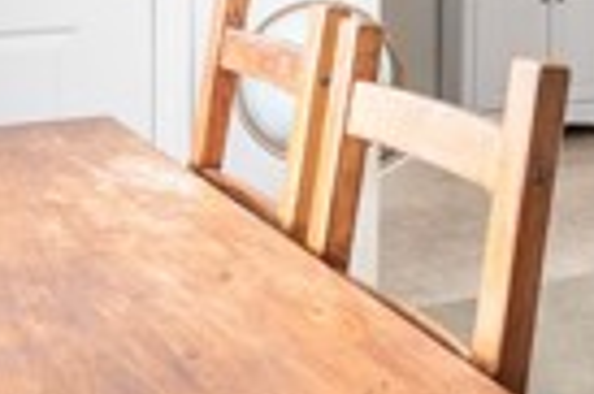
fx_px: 1154
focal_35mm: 70
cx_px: 720
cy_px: -104
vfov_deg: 18.2
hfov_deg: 25.7
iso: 100
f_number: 7.1
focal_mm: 10
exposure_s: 1/2
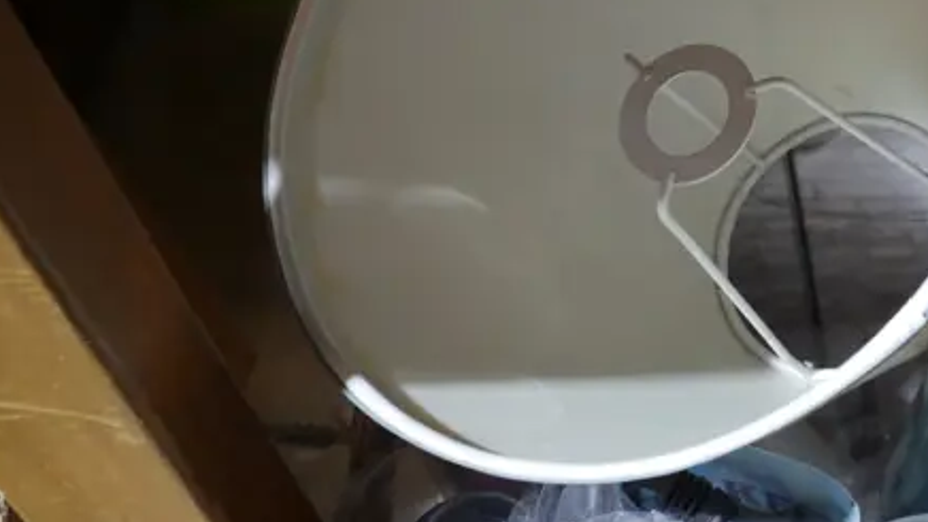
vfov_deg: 14.7
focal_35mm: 82
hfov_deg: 24.0
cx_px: 1054
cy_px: 329
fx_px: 2017
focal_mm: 16
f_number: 3.6
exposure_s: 1/60
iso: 1000
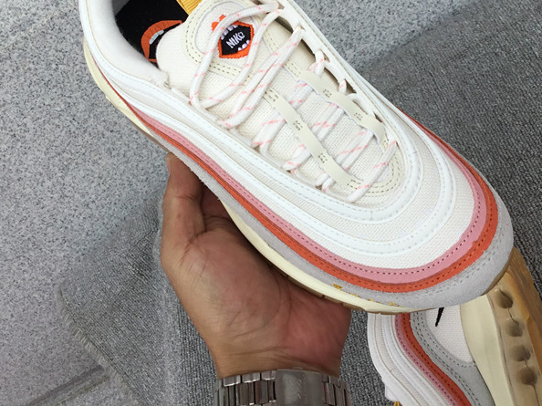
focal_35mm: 47
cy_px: 99
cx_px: 295
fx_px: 736
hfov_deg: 40.4
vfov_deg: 30.3
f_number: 2.4
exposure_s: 1/641
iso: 25
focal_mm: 3.3
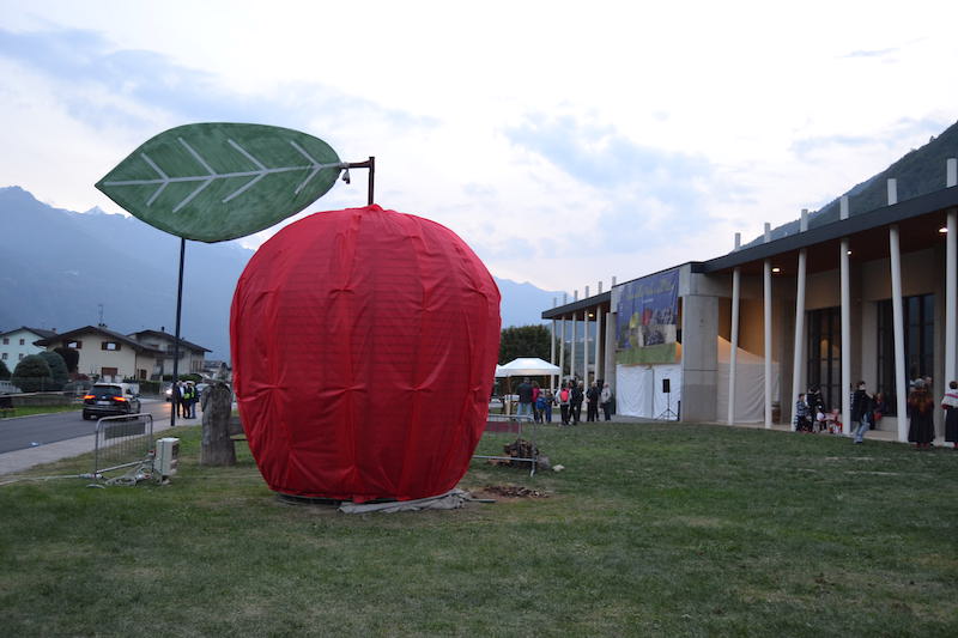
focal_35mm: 34
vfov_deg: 38.3
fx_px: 918
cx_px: 479
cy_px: 319
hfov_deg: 55.1
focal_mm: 23
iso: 800
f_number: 4.5
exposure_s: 1/80
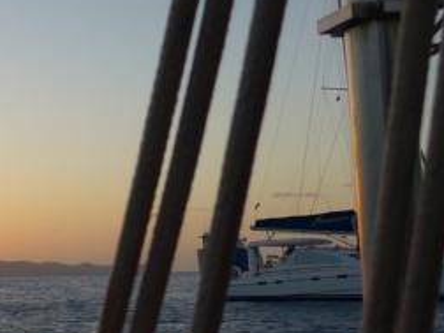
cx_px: -116
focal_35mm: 71
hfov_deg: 24.3
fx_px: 911
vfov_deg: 20.3
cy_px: 300
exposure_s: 1/400
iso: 80
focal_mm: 6
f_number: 2.8
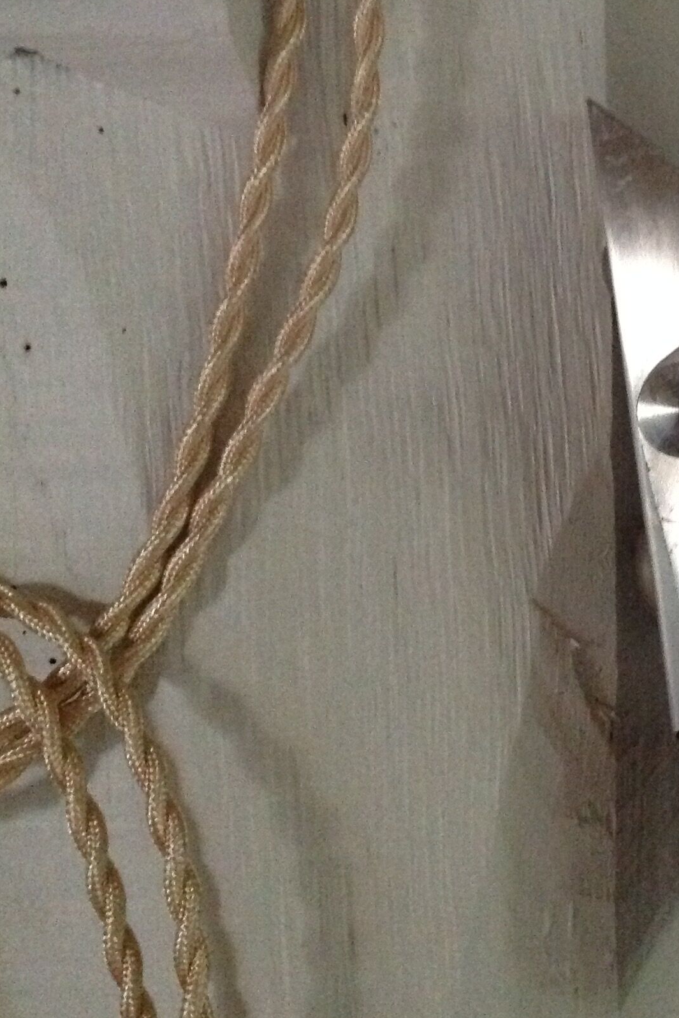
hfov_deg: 21.4
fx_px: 1669
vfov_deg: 33.9
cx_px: 815
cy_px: 446
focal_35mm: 59
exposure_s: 1/15
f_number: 2.4
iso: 800
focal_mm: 4.28
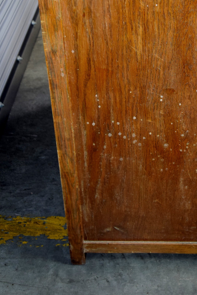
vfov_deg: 34.4
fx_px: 467
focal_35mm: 57
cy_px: 81
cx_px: 151
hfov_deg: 23.5
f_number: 4
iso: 900
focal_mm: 24
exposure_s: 1/30
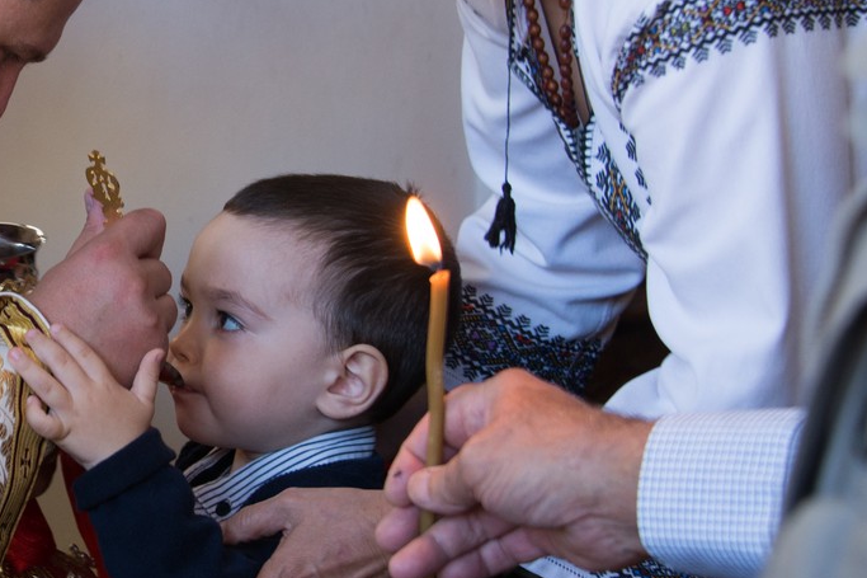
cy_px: 198
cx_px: -17
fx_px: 2937
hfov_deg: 16.4
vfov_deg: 11.2
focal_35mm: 122
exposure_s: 1/60
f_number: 4.5
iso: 640
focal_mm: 58
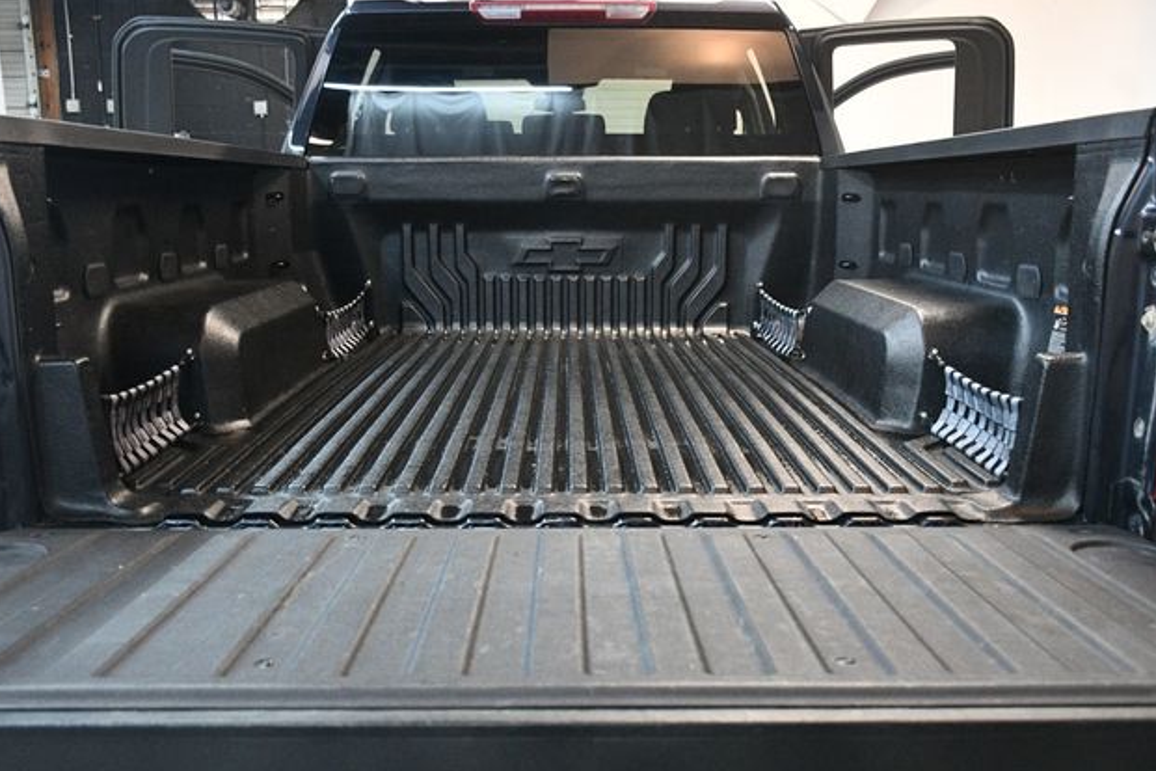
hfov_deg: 55.8
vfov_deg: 38.9
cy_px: 382
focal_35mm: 34
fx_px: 1092
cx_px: 566
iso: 3200
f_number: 3.5
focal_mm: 22
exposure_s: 1/80
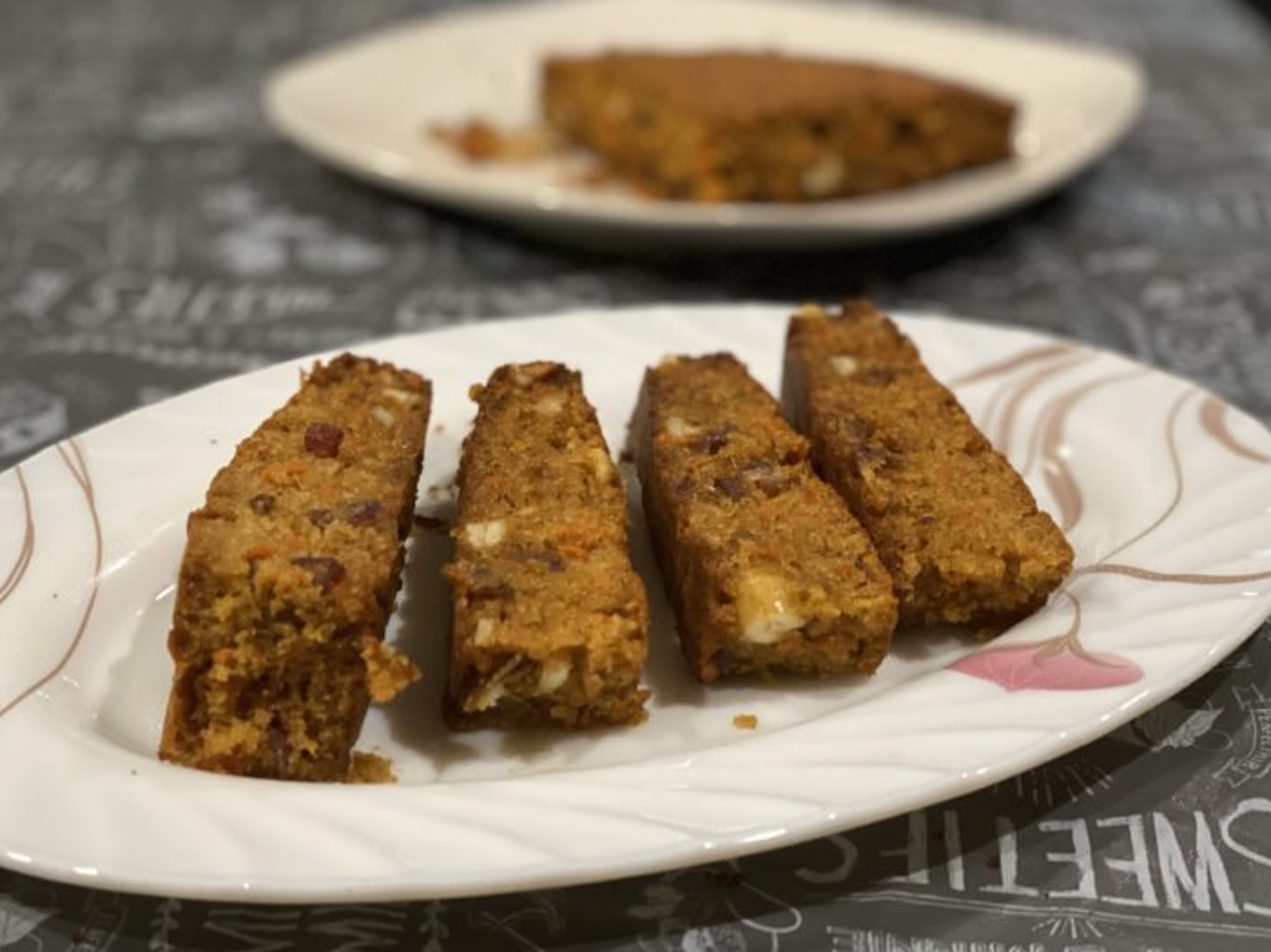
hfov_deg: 33.8
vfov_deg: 25.6
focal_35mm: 57
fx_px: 2092
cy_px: 488
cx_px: 591
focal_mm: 6
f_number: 2
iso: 250
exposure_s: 1/40
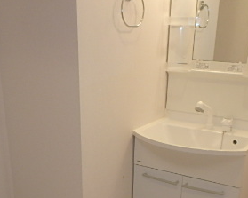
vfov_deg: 30.1
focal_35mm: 47
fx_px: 345
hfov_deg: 39.5
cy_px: 194
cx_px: 116
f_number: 3.5
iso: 200
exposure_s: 1/30
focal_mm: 3.7
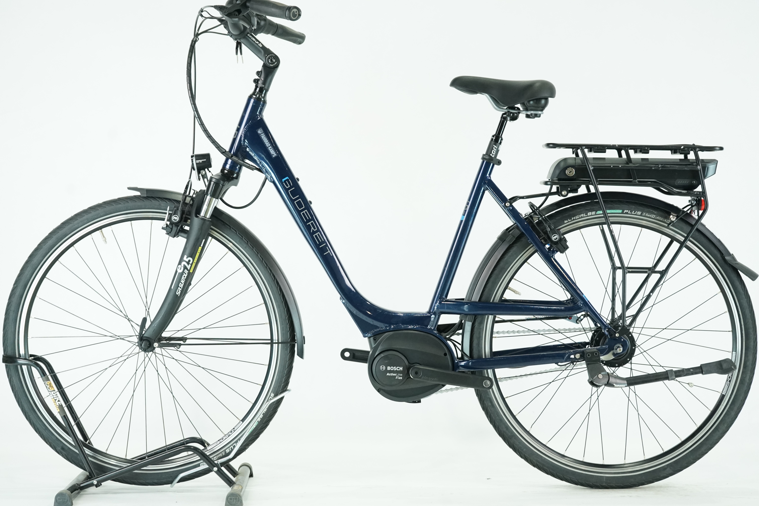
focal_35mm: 66
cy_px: 253
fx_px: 1391
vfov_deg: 20.6
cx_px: 380
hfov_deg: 30.5
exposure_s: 1/200
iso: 2500
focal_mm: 66
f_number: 5.6
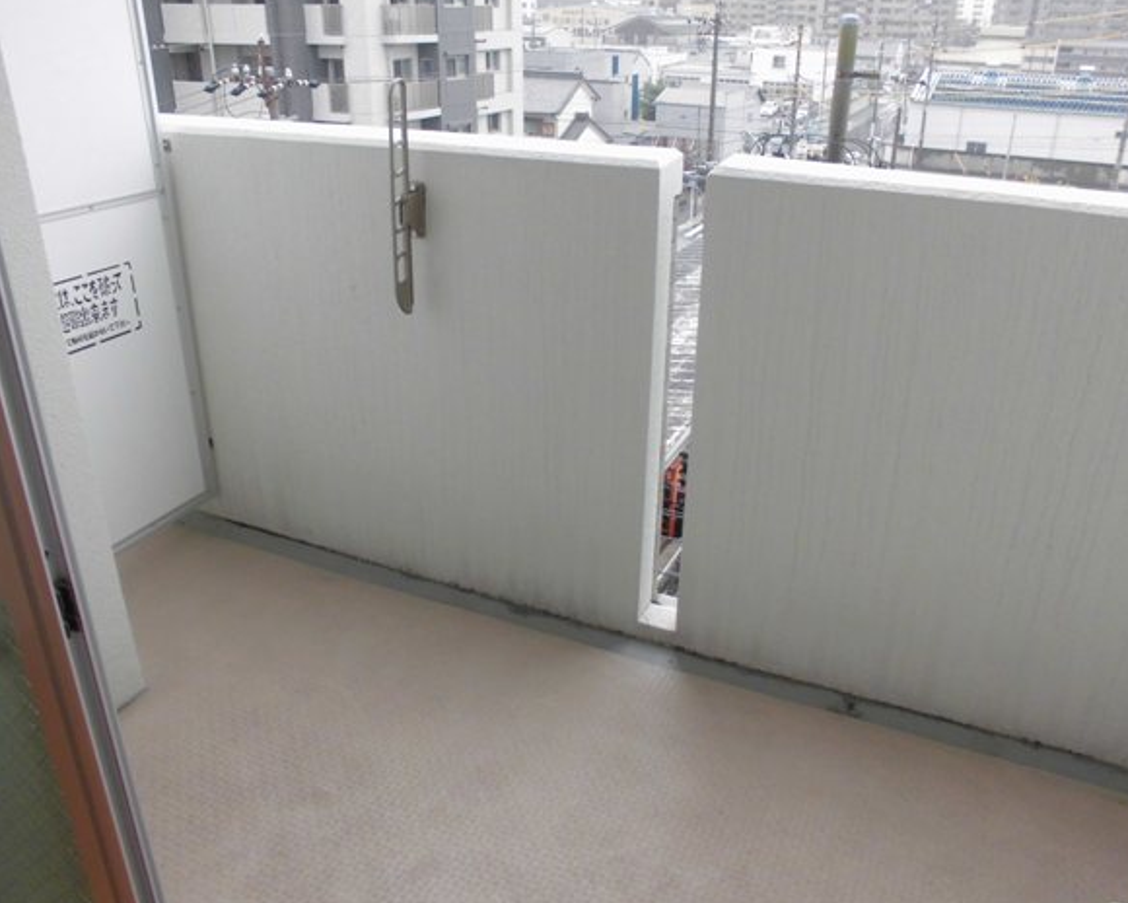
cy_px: 444
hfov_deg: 62.2
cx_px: 589
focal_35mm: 28
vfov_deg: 51.5
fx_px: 935
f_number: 3.5
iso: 100
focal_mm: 4.6
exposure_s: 1/60
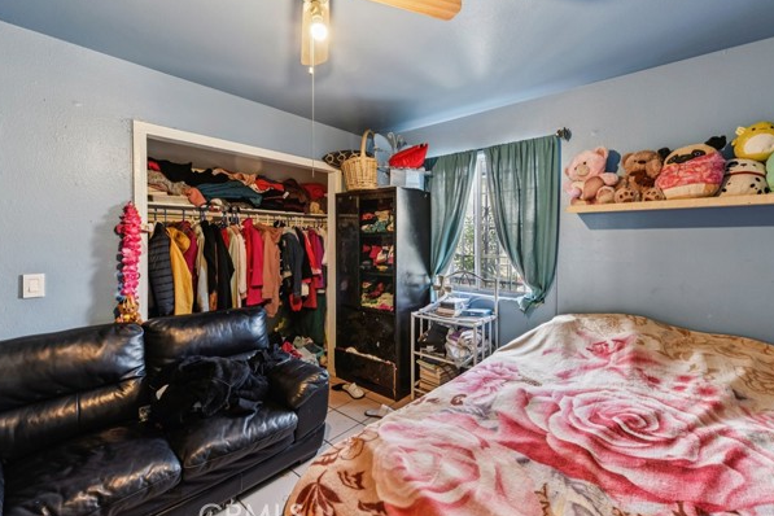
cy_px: 258
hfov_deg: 100.4
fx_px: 322
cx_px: 398
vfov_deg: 77.3
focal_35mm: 15
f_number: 8
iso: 400
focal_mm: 14
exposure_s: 1/25
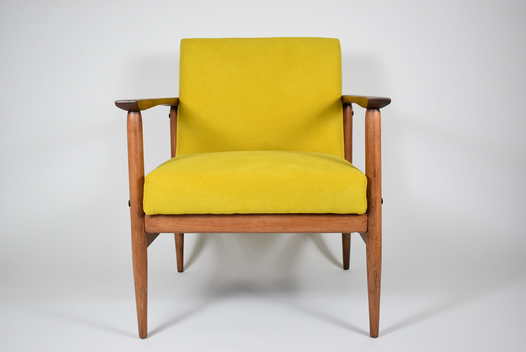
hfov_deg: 47.9
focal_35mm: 40
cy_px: 176
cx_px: 263
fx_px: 592
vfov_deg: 33.1
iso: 800
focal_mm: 27
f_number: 5
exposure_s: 1/125
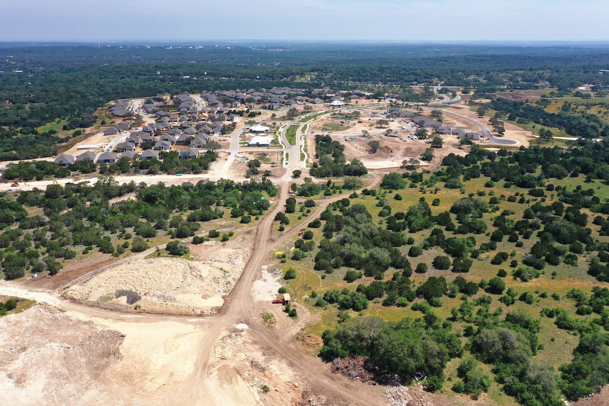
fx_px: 474
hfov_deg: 65.5
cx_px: 304
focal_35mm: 28
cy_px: 203
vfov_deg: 46.4
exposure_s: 1/160
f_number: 8
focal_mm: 10.26
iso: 100
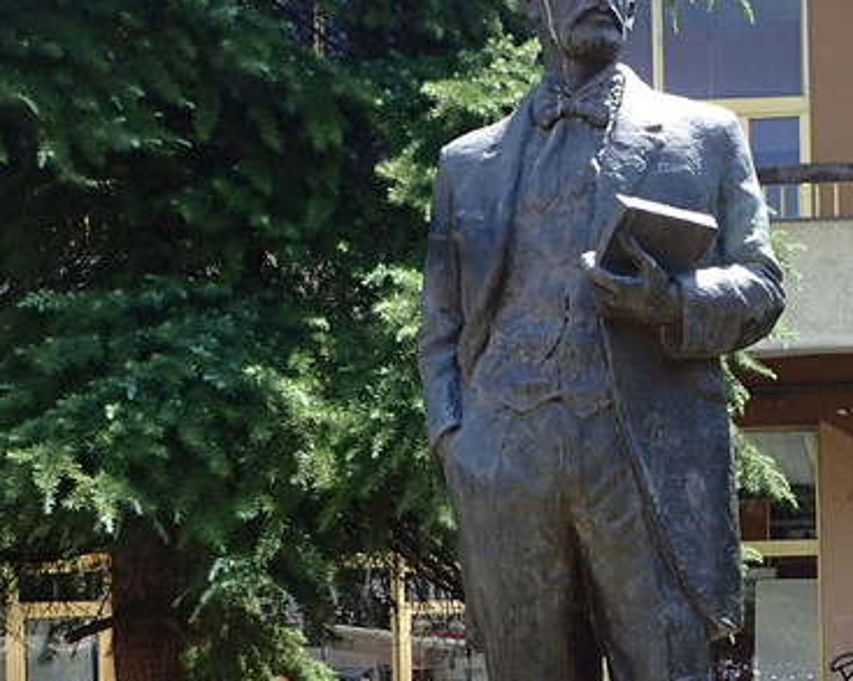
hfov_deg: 25.9
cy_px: 623
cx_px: 775
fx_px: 1791
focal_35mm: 71
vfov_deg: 21.0
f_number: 2.8
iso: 100
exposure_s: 1/400
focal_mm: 4.5
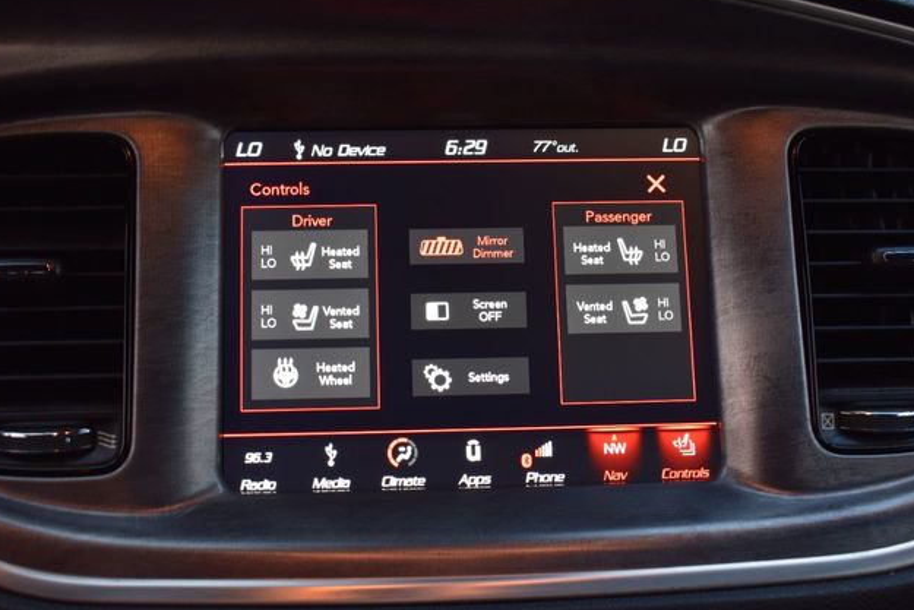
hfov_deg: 44.0
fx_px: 1130
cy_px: 302
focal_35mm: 45
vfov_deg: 30.2
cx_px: 452
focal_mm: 29
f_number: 6.3
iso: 400
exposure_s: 1/15
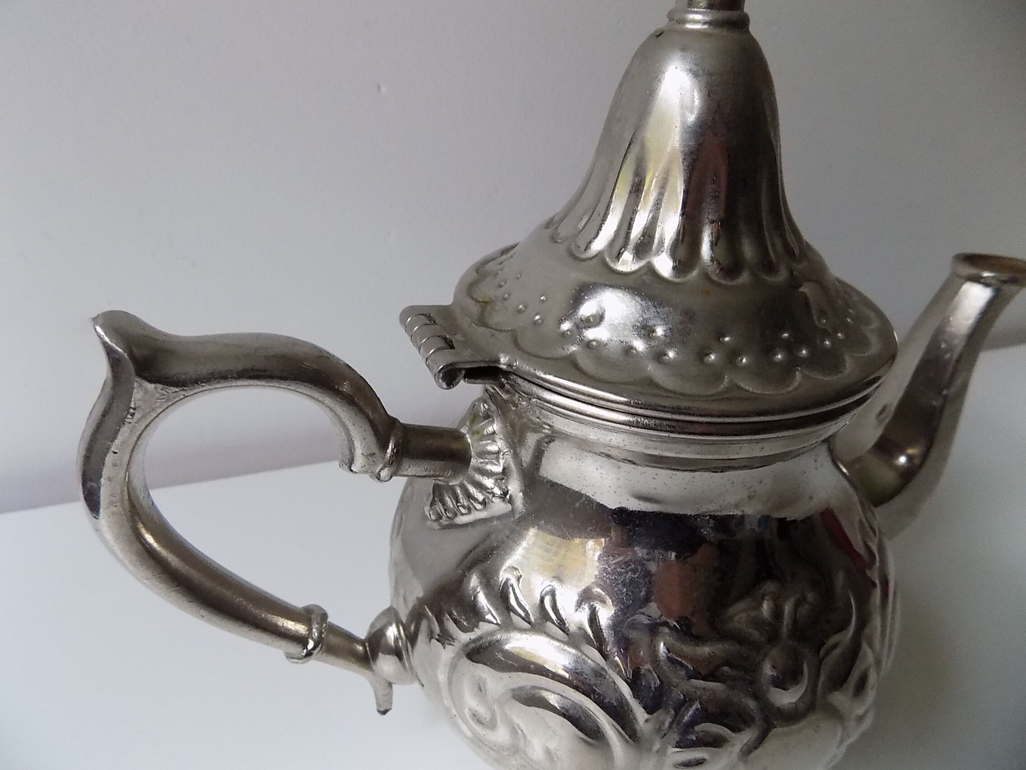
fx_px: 682
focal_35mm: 23
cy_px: 385
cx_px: 513
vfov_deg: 58.9
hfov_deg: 73.9
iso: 400
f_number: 3.1
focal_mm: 4
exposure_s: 1/30
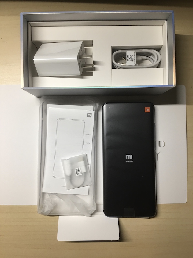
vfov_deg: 61.7
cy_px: 129
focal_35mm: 29
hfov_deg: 48.2
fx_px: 216
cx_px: 96
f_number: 2.2
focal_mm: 4.15
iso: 40
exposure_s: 1/17
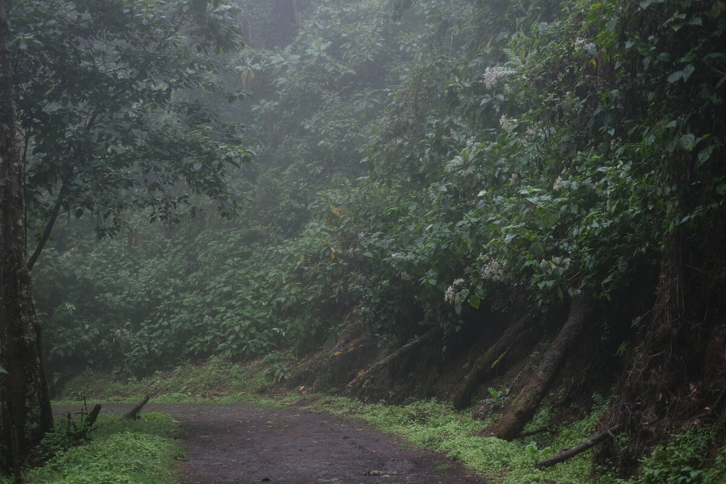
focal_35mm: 53
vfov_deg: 25.5
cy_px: 242
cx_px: 363
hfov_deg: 37.5
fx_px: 1069
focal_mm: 35
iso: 200
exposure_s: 1/320
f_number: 3.2
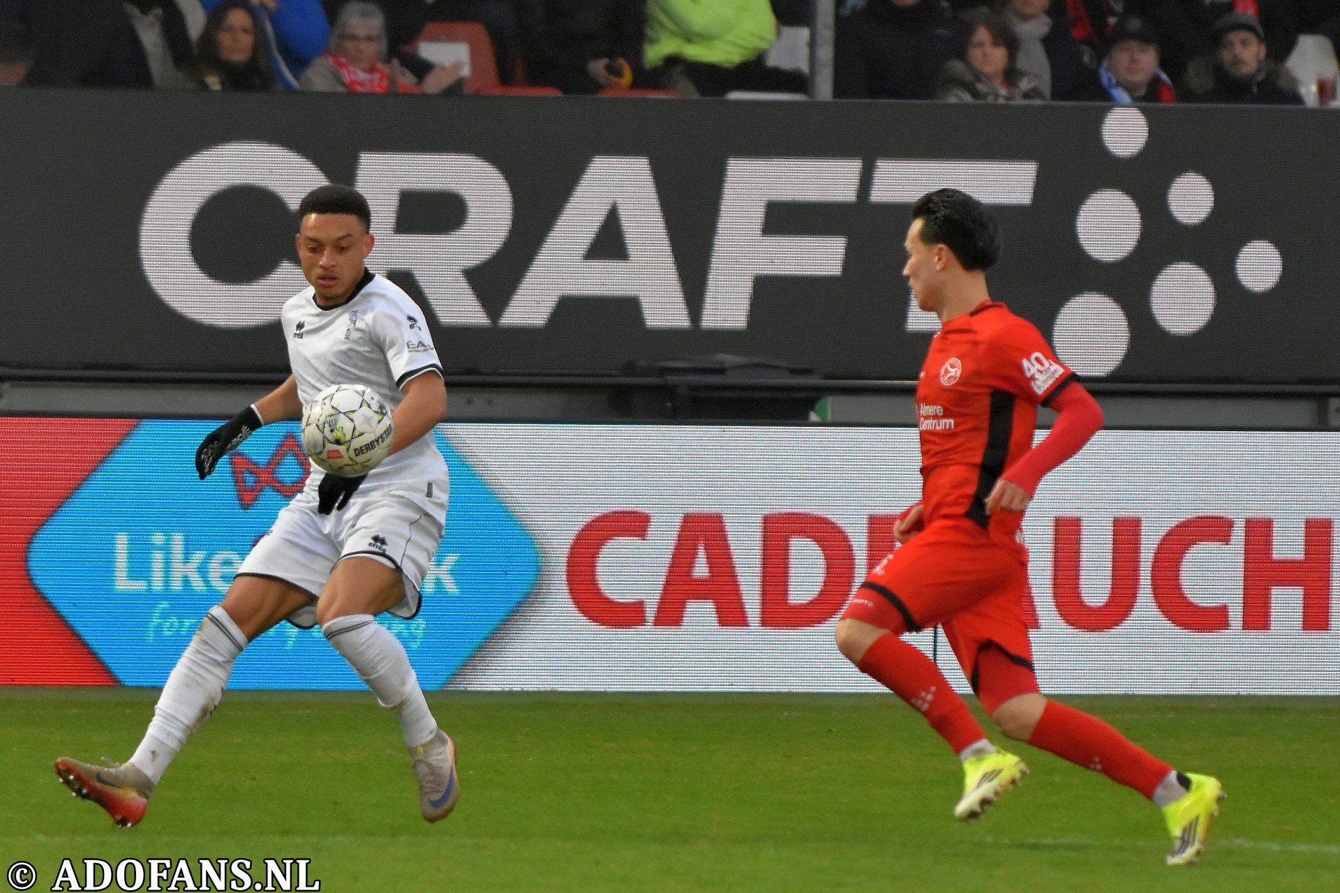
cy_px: 446
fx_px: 10608
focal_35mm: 285
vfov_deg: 4.8
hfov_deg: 7.2
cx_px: 670
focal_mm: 190
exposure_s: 1/1000
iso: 1600
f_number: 3.2
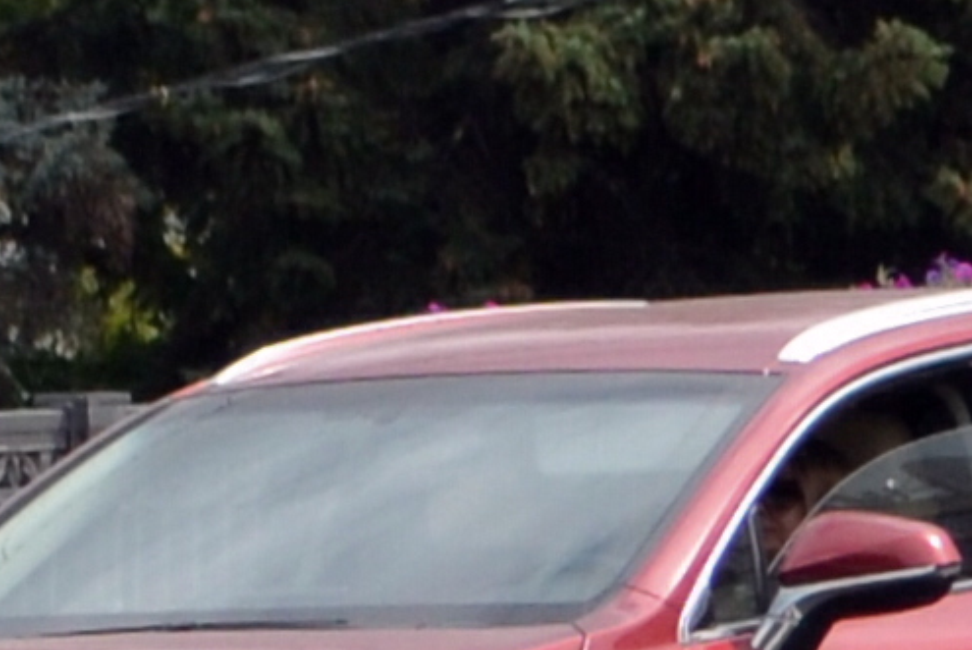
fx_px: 3567
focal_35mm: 132
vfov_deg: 10.3
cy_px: 628
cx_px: 540
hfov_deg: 15.5
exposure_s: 1/1600
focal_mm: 34
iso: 400
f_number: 5.6
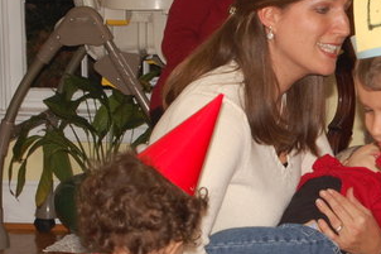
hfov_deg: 9.4
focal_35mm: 218
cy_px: 138
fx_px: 2309
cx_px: 333
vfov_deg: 6.3
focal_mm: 55
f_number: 5.6
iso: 400
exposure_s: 1/60
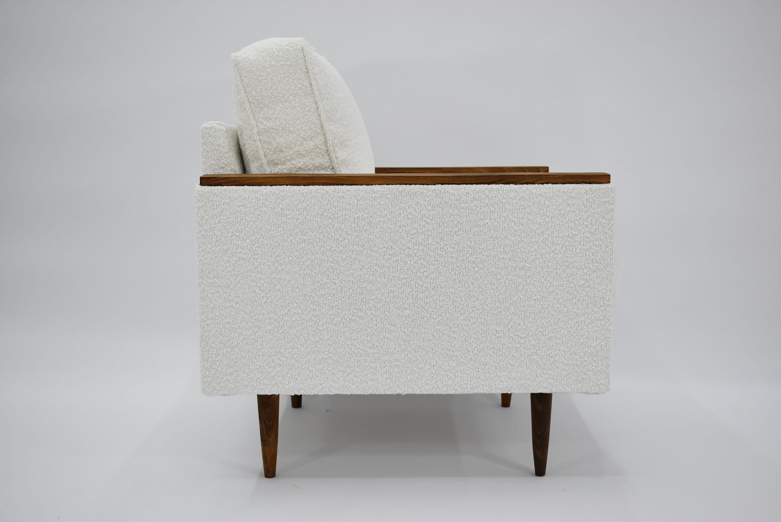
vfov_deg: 30.9
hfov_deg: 44.9
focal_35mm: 44
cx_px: 390
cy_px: 261
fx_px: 944
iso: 800
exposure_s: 1/125
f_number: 5
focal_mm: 29
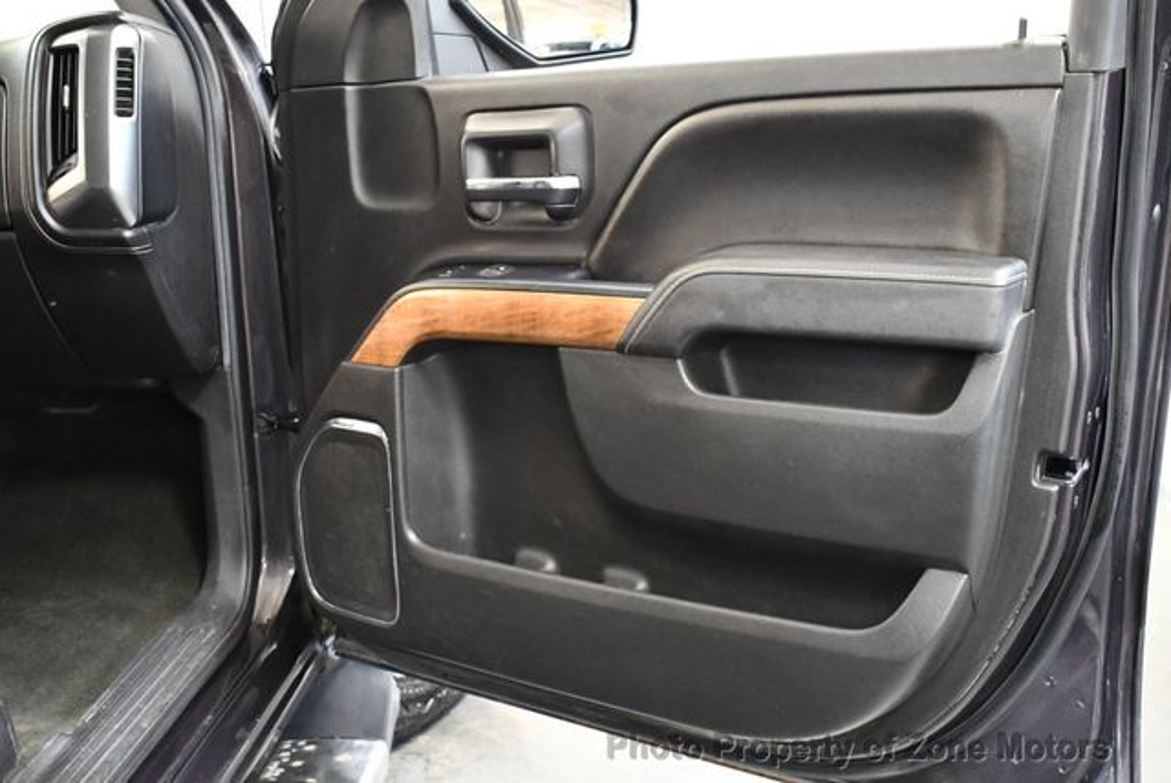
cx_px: 586
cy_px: 392
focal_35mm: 36
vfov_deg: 36.9
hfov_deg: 53.1
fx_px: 1172
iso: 4500
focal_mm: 18
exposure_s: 1/60
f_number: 3.5
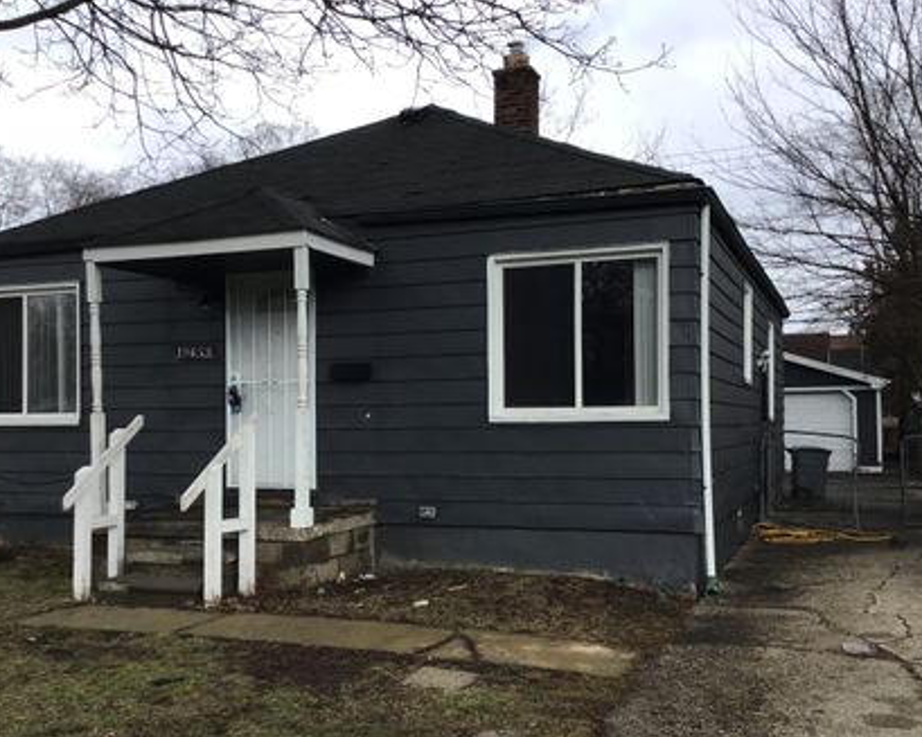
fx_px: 1009
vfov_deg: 40.1
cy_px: 405
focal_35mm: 37
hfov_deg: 49.1
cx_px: 464
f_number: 2.4
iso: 25
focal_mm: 3.3
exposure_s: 1/471
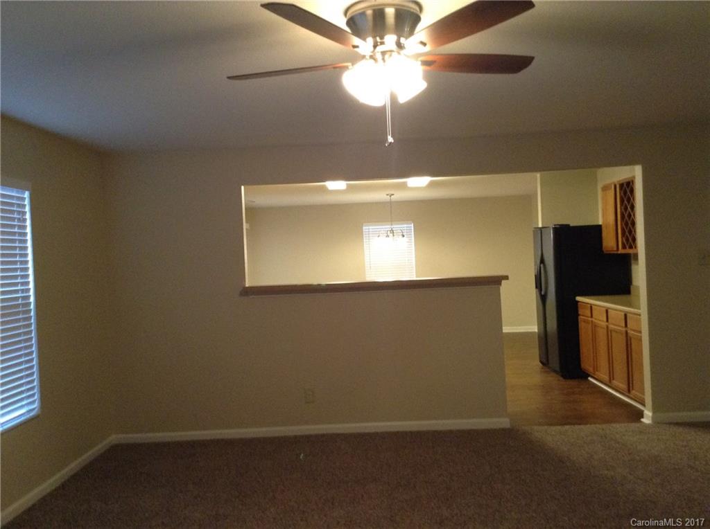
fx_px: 676
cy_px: 264
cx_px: 355
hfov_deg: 55.4
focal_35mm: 33
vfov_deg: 42.8
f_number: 2.4
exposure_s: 1/24
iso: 200
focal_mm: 3.3
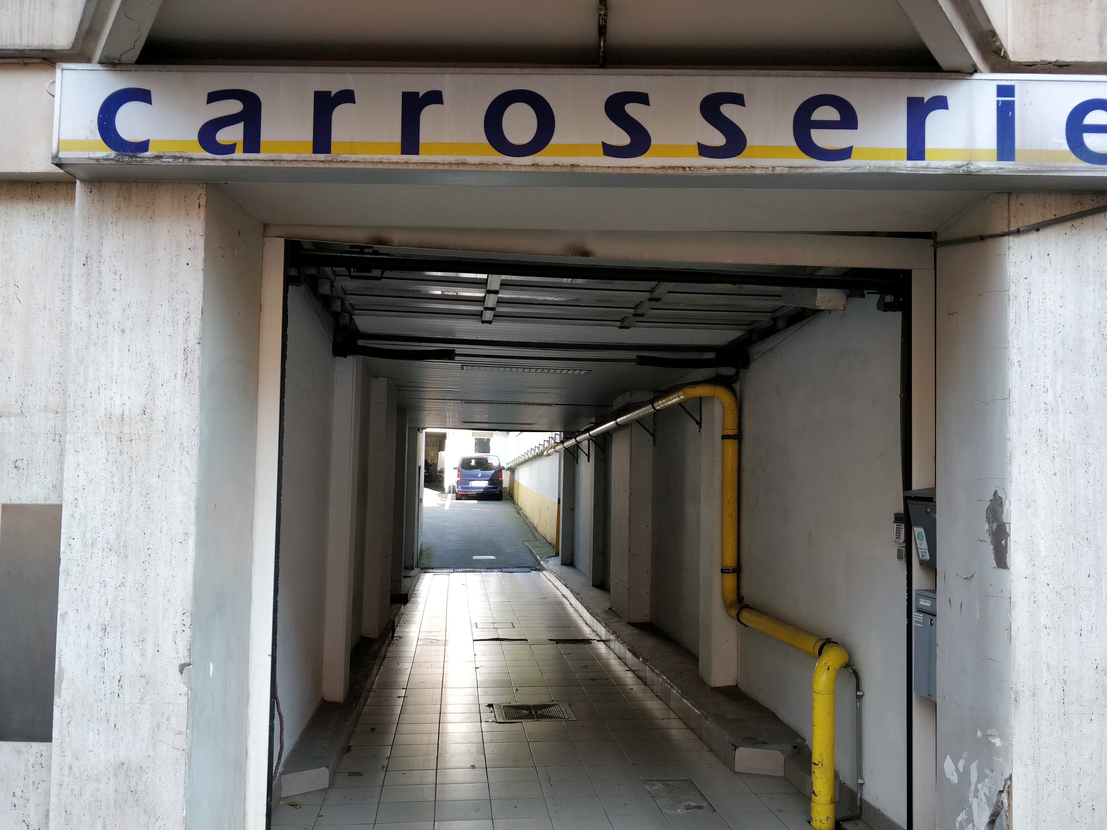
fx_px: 831
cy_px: 449
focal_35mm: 26
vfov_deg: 53.0
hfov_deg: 67.2
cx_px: 588
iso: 125
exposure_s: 1/129
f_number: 1.7
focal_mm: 4.1
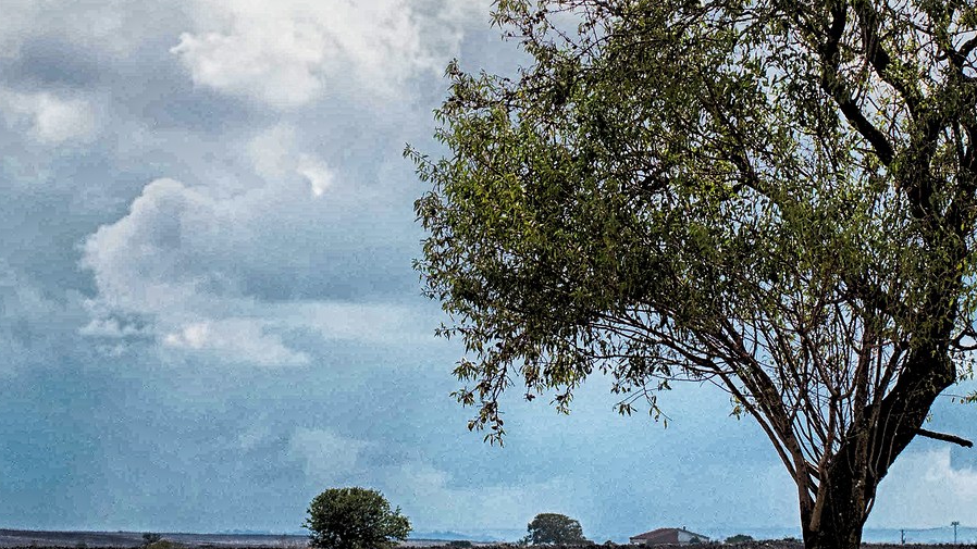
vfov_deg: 6.2
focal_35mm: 196
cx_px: 594
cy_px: 132
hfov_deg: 11.0
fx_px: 5077
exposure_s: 1/2000
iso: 400
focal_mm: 70
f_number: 9
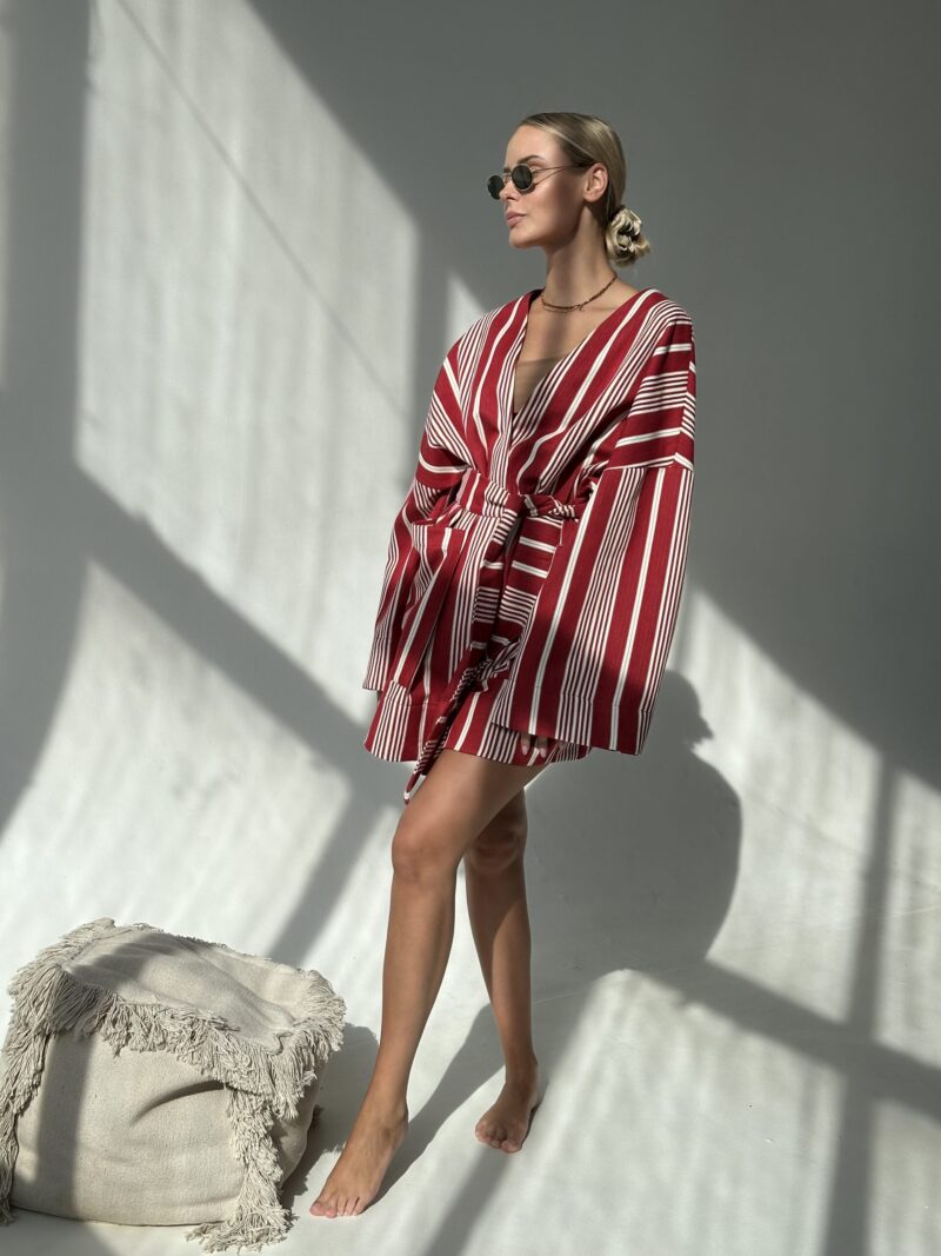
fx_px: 1740
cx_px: 470
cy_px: 628
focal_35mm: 48
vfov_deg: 39.7
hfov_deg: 30.3
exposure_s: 1/5263
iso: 64
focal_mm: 6.86
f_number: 1.78
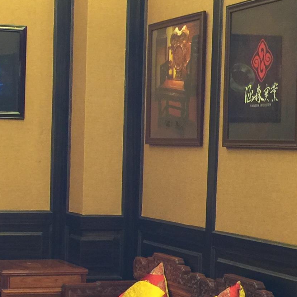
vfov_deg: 17.1
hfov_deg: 17.0
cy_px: 217
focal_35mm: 101
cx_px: 43
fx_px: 980
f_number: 2.2
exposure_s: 1/10
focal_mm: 4.15
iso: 100
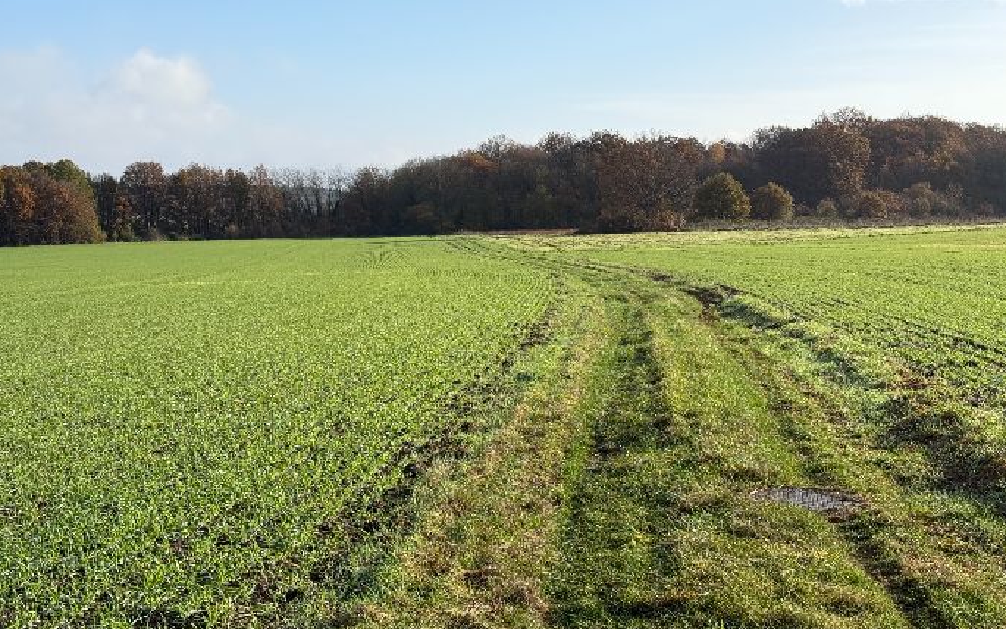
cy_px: 384
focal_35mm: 52
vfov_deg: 24.8
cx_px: 507
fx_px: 1426
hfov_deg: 38.9
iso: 64
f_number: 1.78
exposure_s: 1/3534
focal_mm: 6.76
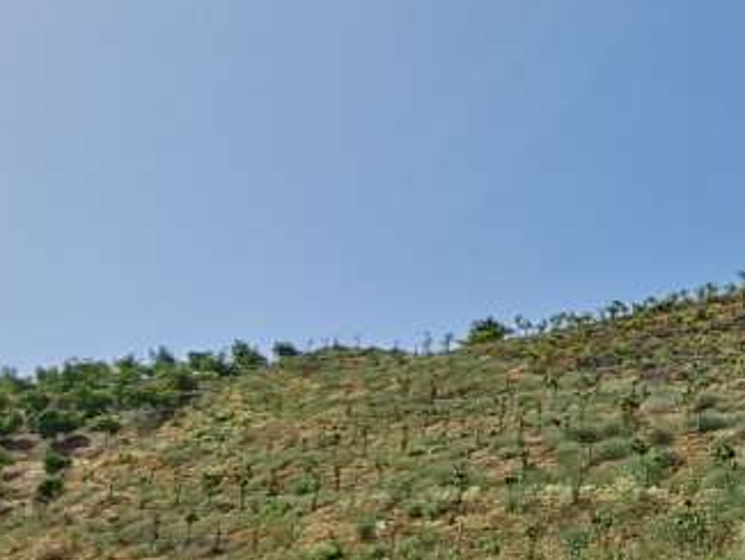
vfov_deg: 24.4
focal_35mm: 60
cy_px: 251
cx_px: 701
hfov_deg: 30.4
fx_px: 1292
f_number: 2.2
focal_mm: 1.74
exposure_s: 1/3663
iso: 40
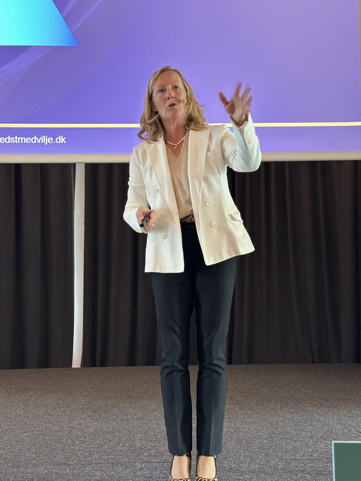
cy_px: 240
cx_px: 180
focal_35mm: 48
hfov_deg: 30.3
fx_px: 667
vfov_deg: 39.7
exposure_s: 1/50
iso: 250
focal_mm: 6.86
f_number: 1.78
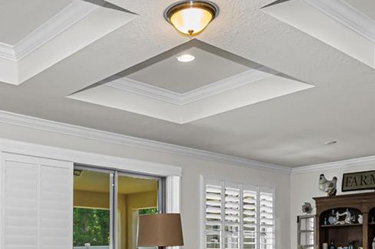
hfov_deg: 41.6
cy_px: 269
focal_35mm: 46
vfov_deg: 27.0
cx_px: 98
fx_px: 479
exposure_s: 1/60
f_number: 5.6
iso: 250
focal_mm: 14
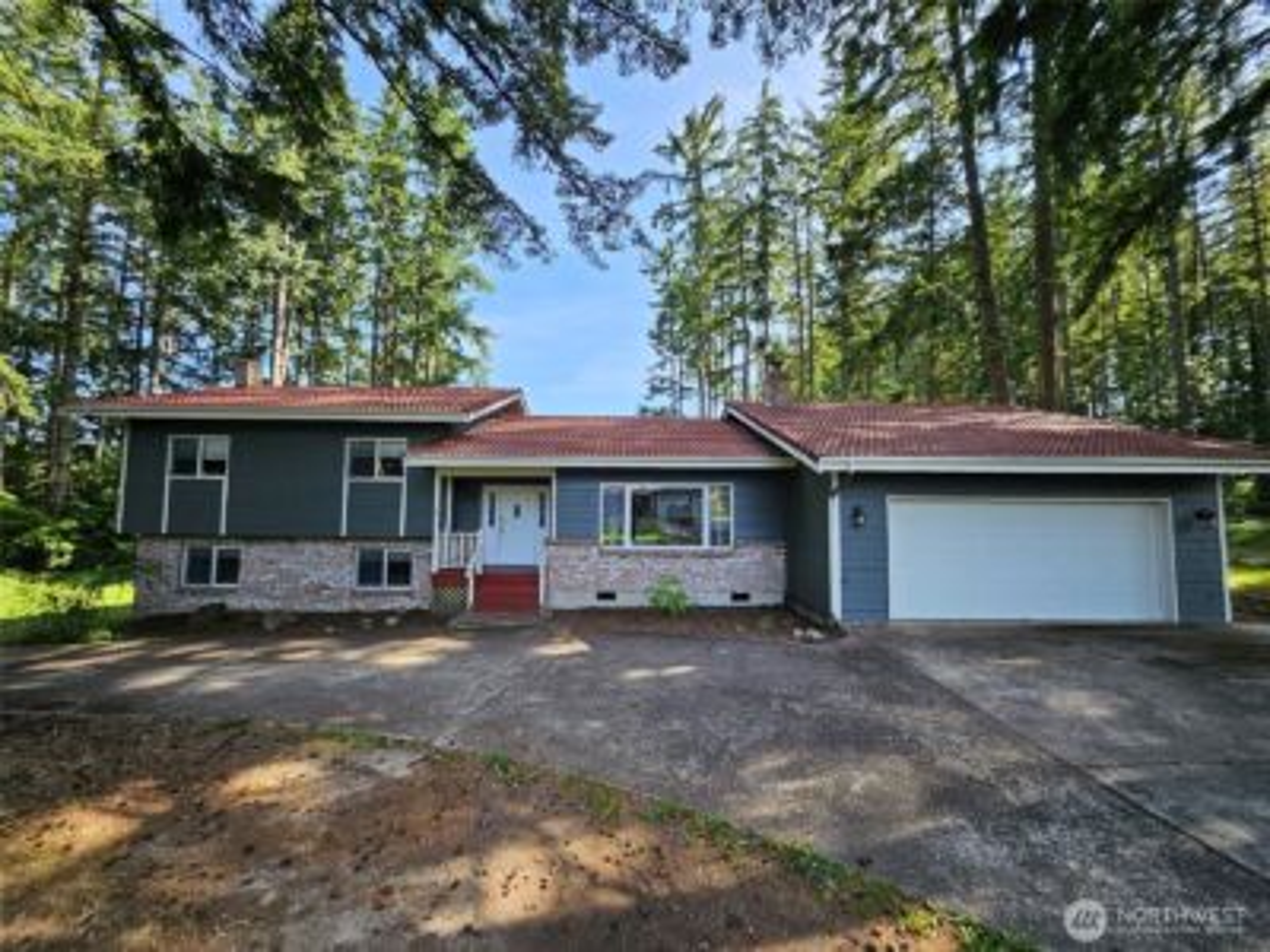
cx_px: 635
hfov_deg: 106.2
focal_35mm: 13
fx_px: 477
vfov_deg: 89.9
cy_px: 476
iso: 50
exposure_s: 1/359
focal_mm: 1.74
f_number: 2.2
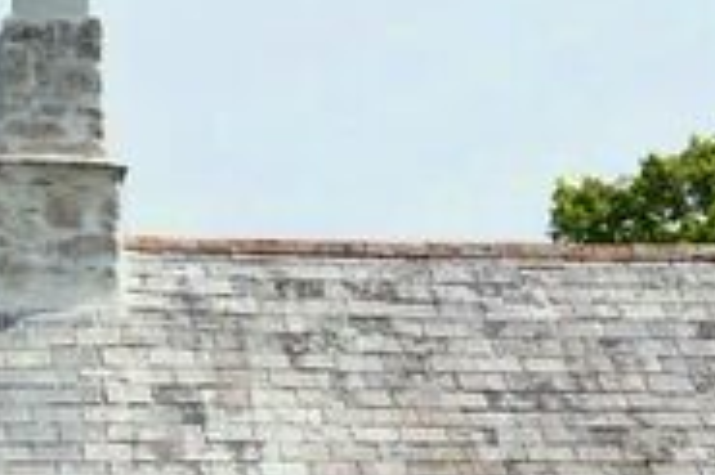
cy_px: 674
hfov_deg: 10.9
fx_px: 3750
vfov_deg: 7.2
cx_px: 255
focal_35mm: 189
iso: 100
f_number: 10
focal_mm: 50
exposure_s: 1/80
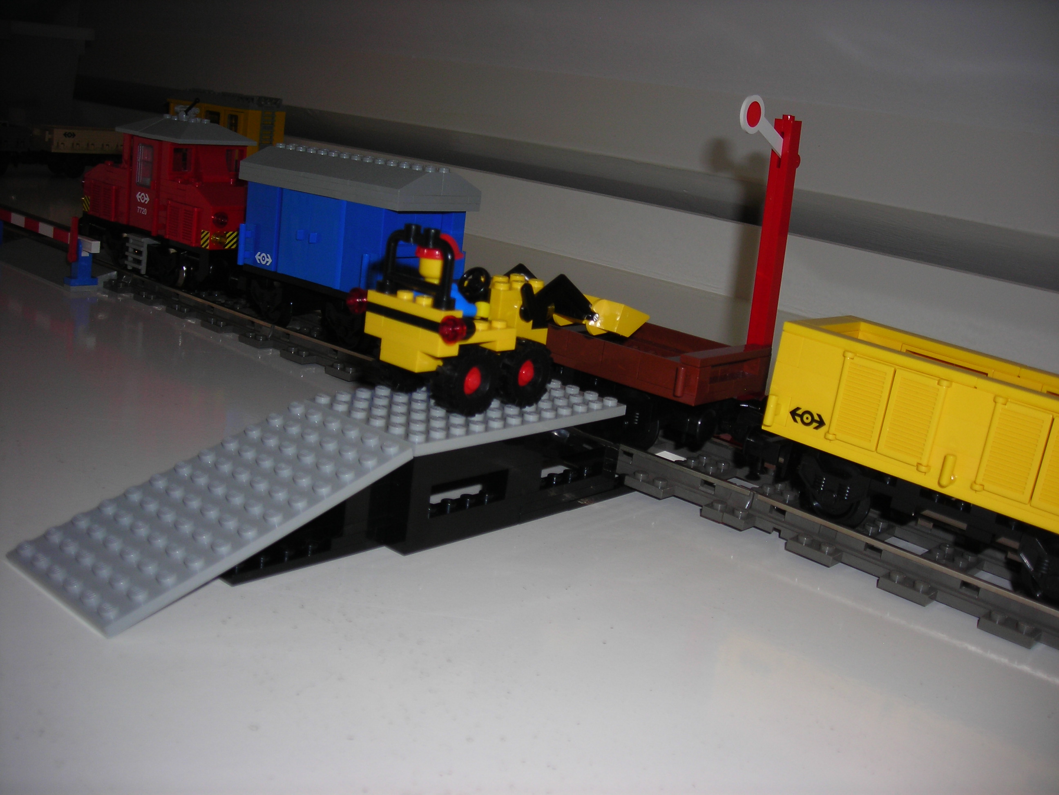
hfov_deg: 49.0
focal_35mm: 38
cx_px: 530
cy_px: 398
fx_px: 1163
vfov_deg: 37.7
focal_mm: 6.3
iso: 50
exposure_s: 1/60.1
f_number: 3.2
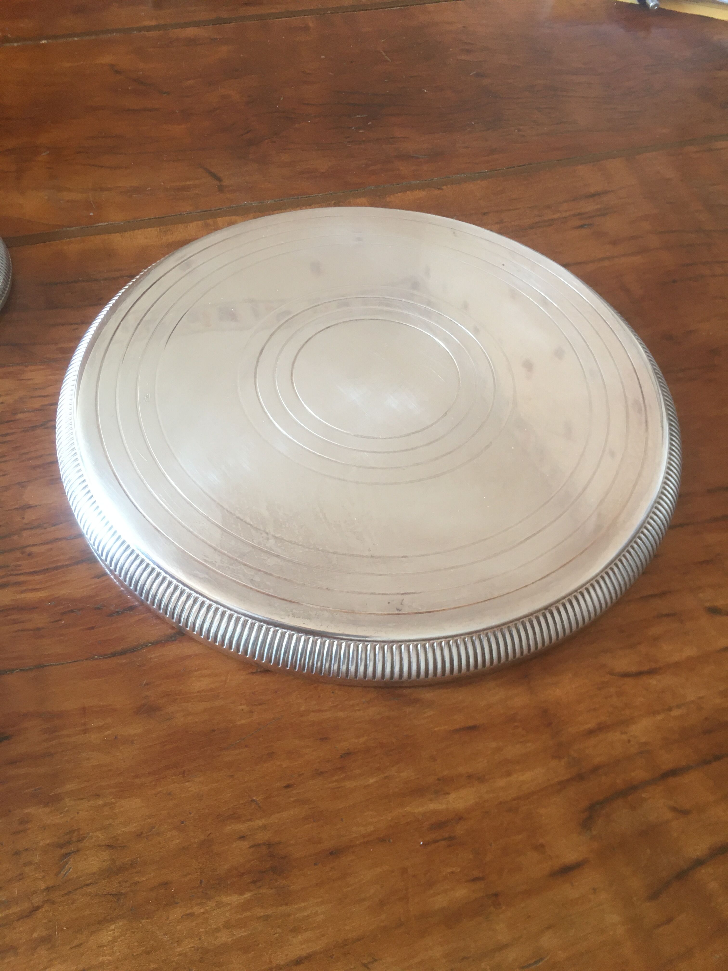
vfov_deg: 61.7
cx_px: 364
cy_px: 486
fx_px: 813
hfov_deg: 48.2
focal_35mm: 29
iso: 100
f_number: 2.2
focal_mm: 4.15
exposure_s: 1/33
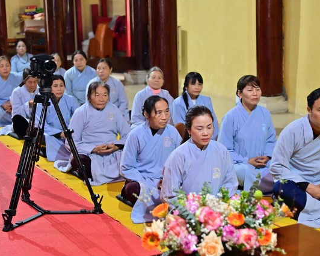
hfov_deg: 26.8
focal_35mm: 71
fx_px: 673
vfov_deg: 21.6
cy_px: 127
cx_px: 153
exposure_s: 1/80
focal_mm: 62
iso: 3200
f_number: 4
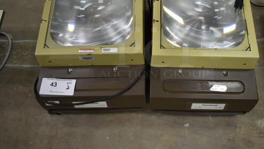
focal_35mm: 35
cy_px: 51
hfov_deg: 56.3
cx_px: 154
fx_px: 245
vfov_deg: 33.5
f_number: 3.5
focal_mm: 18
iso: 200
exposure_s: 1/30
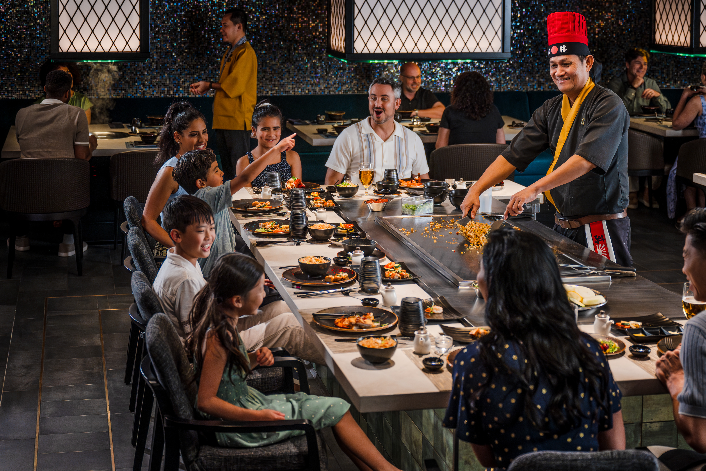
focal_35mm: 56
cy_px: 202
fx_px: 1098
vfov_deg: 24.2
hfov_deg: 35.6
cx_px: 398
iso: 640
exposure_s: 1/250
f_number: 2.8
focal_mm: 41
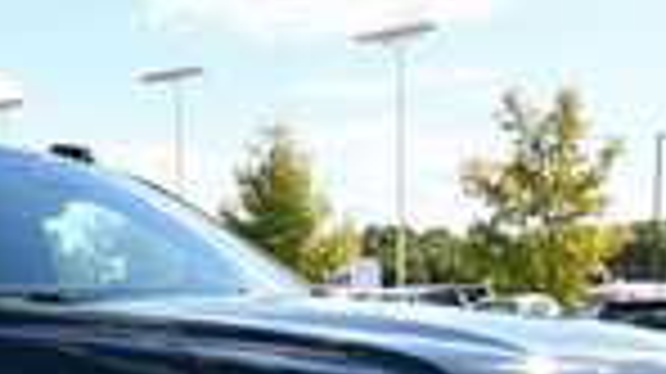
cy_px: 525
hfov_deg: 24.1
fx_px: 1500
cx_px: 22
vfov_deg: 13.5
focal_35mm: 85
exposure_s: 1/250
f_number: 8
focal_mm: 20
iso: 180
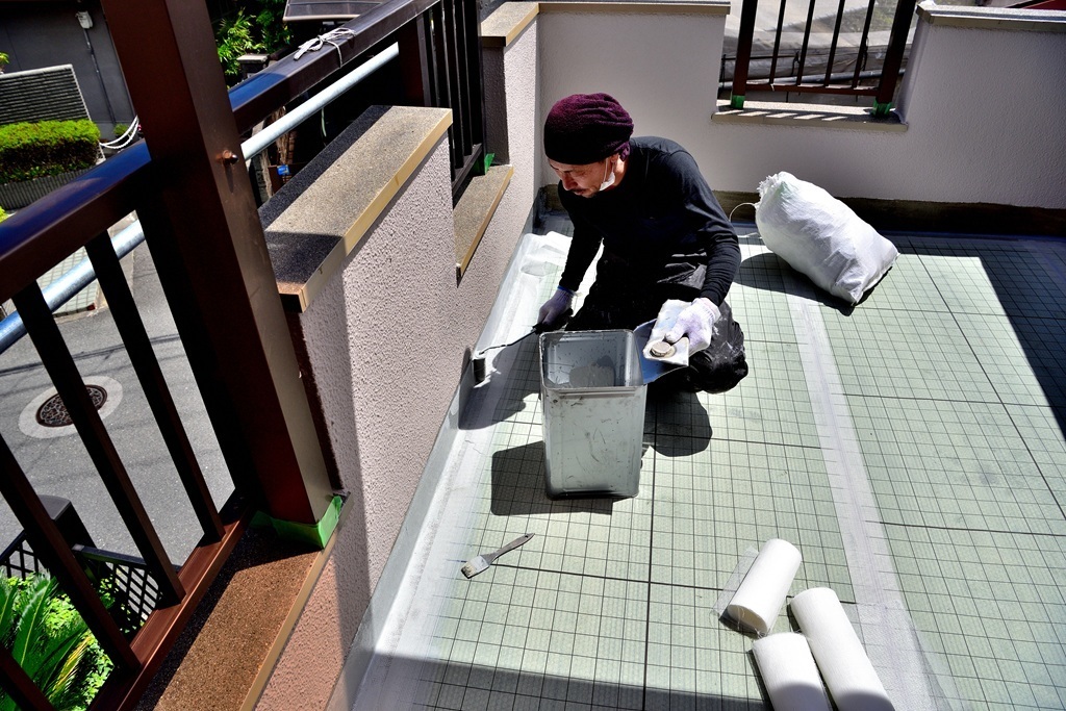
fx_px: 711
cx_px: 533
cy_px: 356
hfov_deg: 73.7
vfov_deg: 53.1
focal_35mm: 24
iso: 200
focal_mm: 24
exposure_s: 1/400
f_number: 10
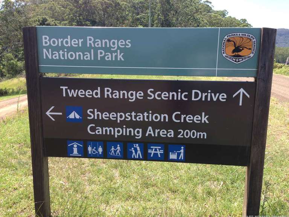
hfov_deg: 55.4
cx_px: 144
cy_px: 108
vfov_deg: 42.9
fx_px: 276
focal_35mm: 33
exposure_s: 1/516
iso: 50
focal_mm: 4.12
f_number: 2.4
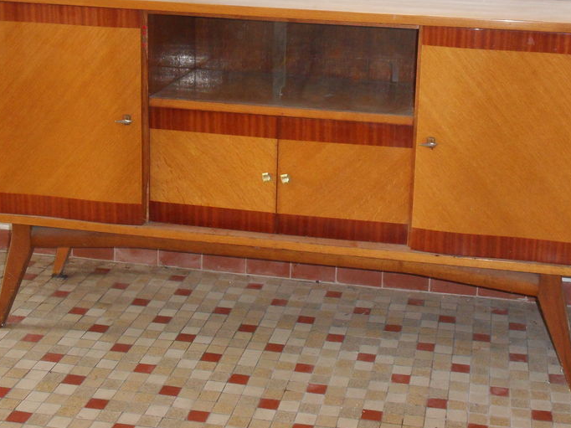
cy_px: 131
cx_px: 312
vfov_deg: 22.1
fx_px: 1088
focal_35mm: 66
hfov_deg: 29.4
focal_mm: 7.9
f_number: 4.2
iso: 240
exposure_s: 1/45
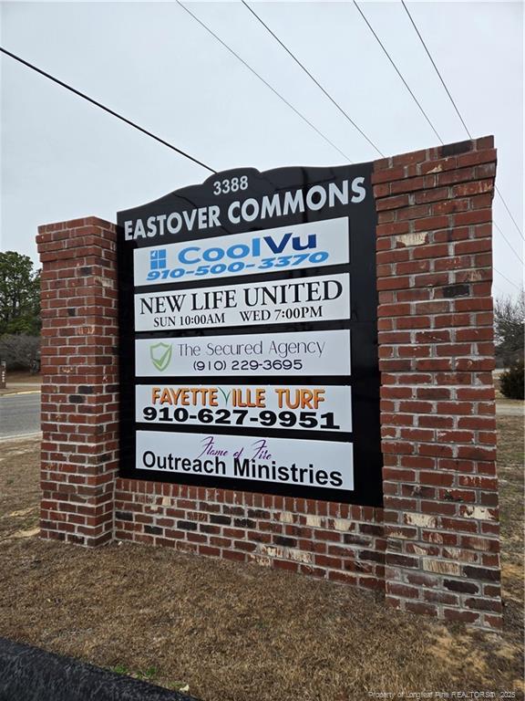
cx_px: 262
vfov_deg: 73.9
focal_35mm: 23
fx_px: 465
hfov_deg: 58.9
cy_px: 350
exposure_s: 1/180
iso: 40
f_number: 1.8
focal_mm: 5.4
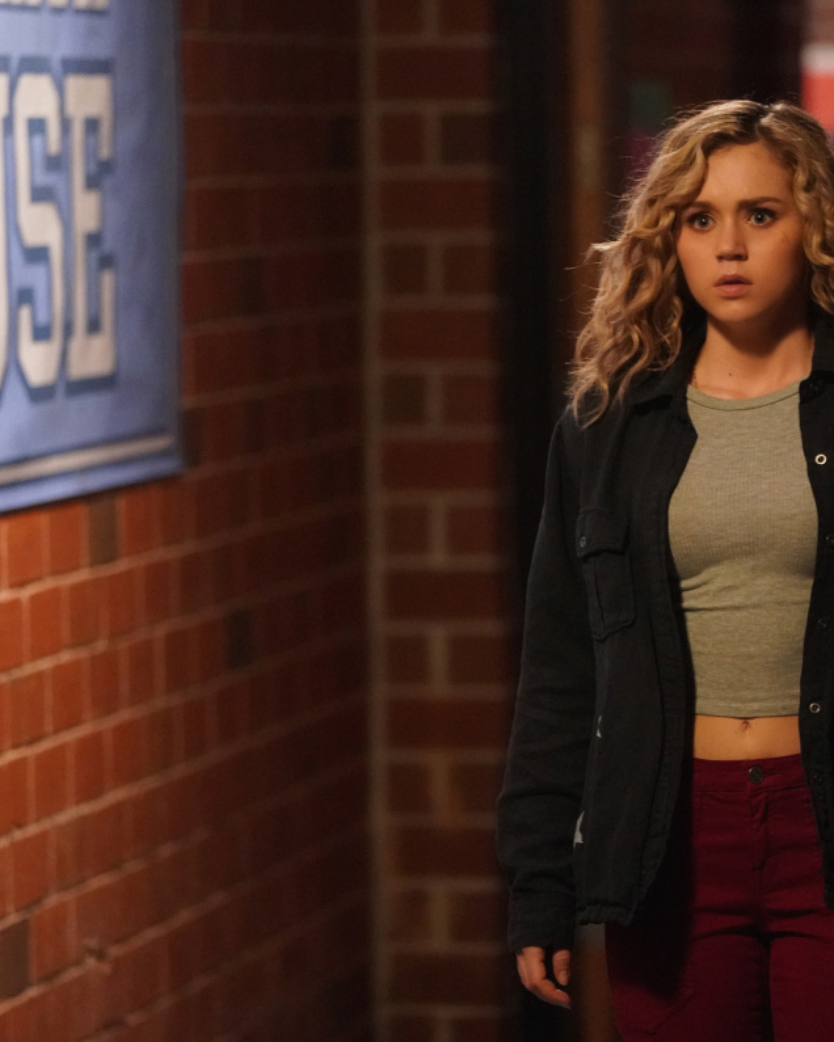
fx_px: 6819
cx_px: 477
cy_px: 522
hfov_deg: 7.0
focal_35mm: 221
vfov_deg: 8.7
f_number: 2.8
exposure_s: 1/100
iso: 10000
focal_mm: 156
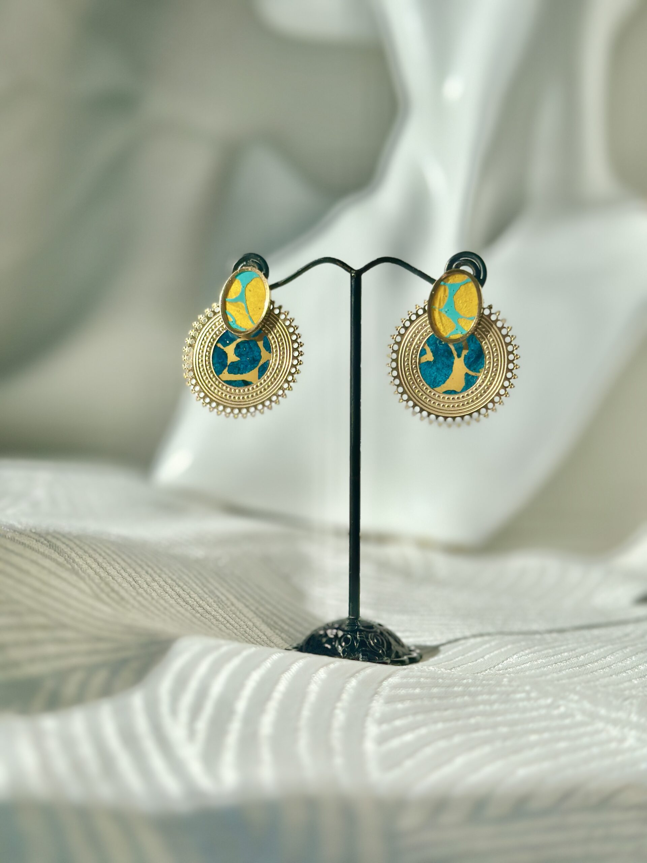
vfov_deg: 39.7
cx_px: 324
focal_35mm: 48
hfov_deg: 30.3
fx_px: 1196
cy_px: 432
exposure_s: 1/12048
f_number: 1.78
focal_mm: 6.86
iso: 100
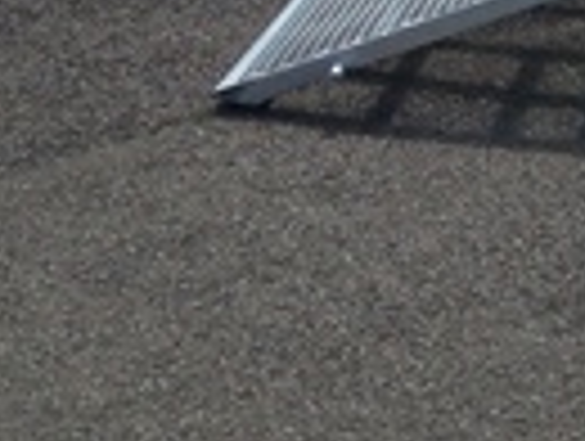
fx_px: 2743
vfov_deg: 9.0
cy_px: -126
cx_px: 1404
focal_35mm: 162
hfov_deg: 10.5
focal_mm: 4.12
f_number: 2.4
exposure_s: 1/985
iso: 50
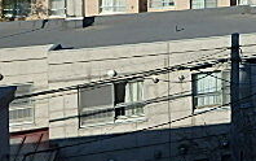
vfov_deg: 16.7
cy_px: -71
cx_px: 383
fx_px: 503
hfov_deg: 23.1
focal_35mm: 72
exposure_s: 1/500
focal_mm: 3.7
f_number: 6
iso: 125
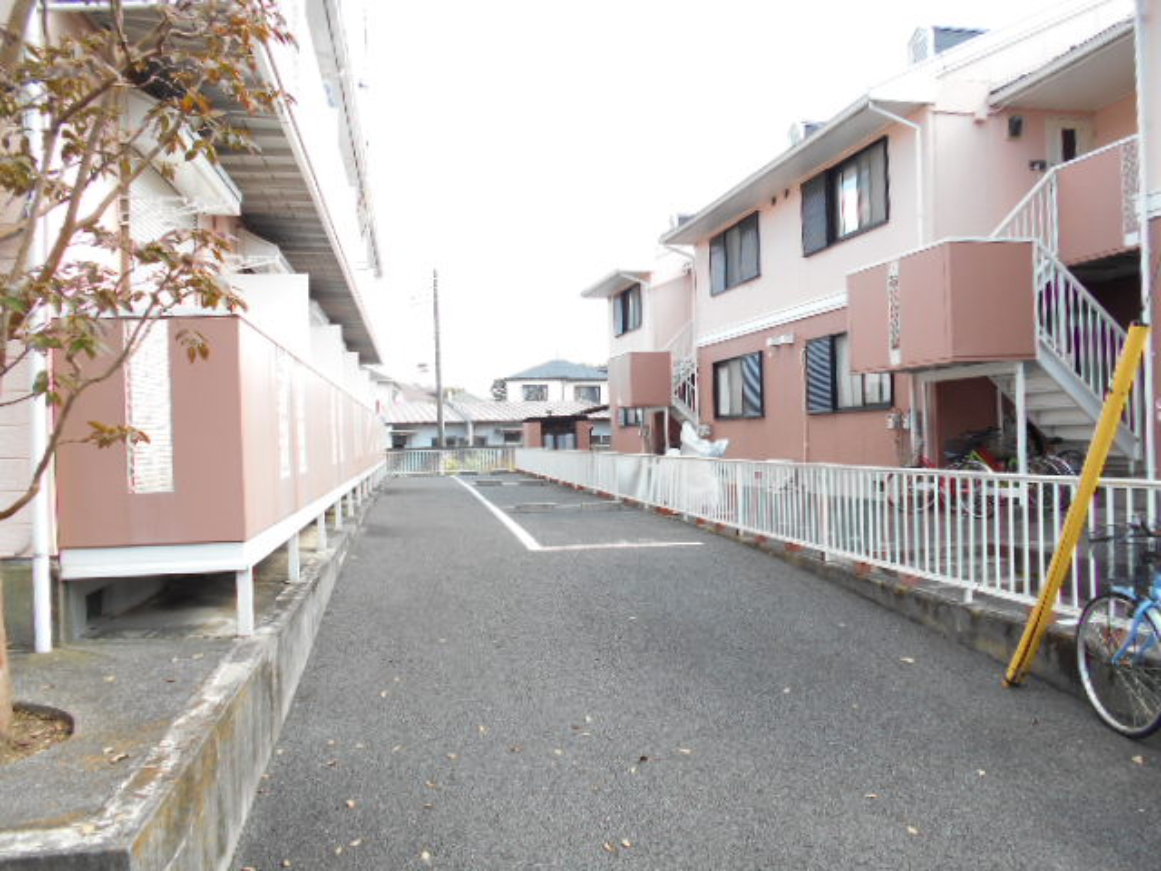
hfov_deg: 67.3
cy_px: 436
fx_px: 872
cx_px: 580
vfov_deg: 53.1
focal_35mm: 26
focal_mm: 4.6
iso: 80
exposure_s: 1/160
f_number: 3.2
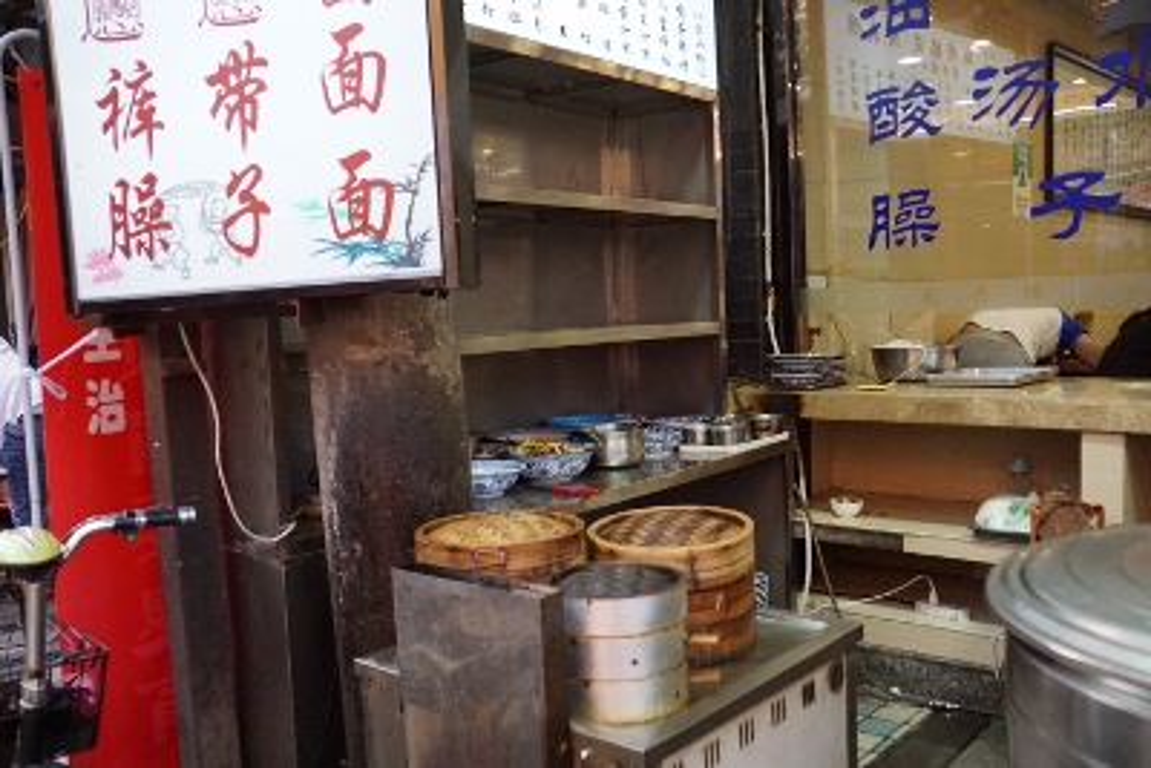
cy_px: 384
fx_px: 1055
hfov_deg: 57.2
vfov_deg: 40.0
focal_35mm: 33
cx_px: 576
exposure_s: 1/1600
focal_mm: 22
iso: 3200
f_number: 4
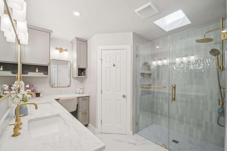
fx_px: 95
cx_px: 114
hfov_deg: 100.4
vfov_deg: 77.3
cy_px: 76
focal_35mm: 15
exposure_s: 1/25
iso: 400
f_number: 8
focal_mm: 10
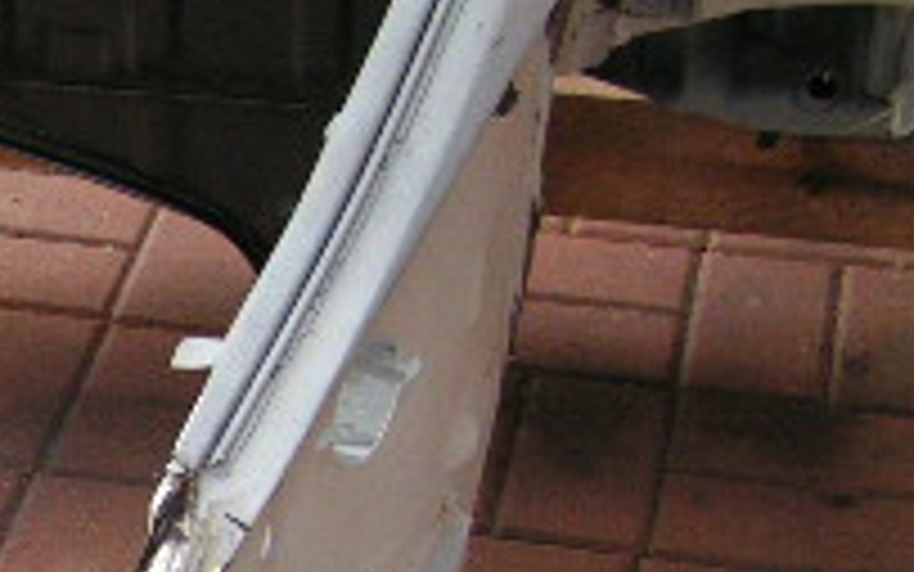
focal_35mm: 127
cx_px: -356
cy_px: 563
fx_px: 3164
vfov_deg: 10.2
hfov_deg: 15.4
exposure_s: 1/40
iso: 160
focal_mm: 6.3
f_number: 2.8
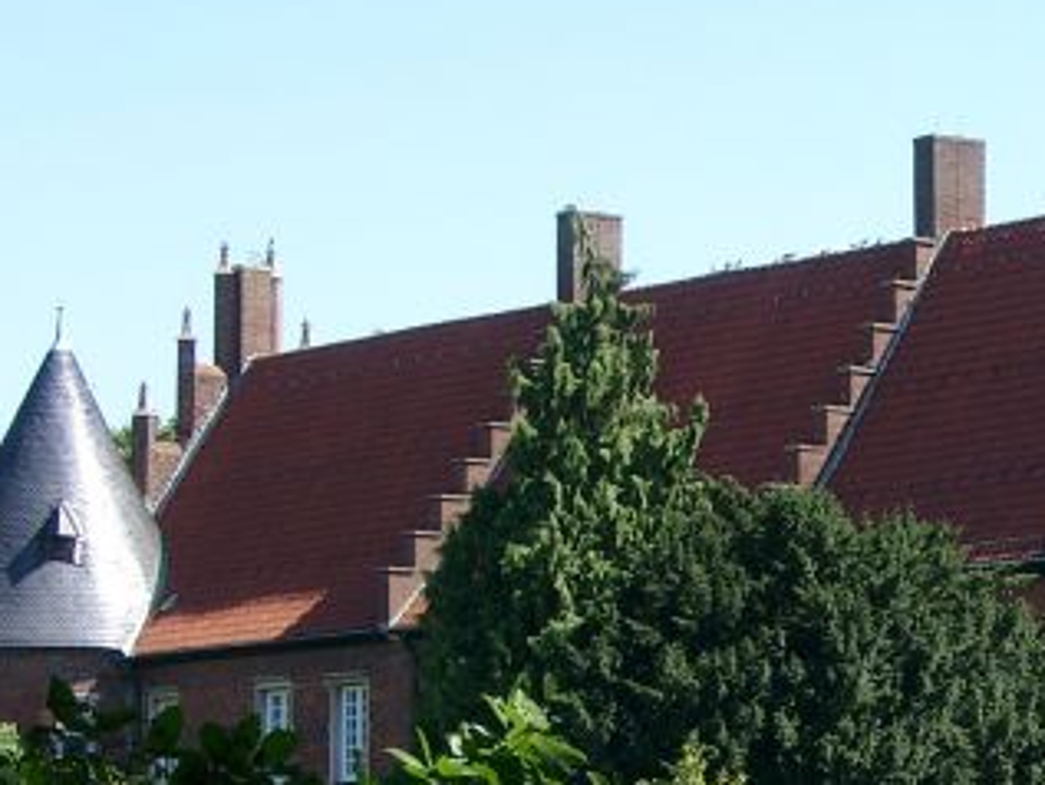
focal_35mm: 184
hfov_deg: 10.6
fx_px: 5557
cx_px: 1127
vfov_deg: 8.1
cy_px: 679
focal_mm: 15.12
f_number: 4
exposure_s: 1/285
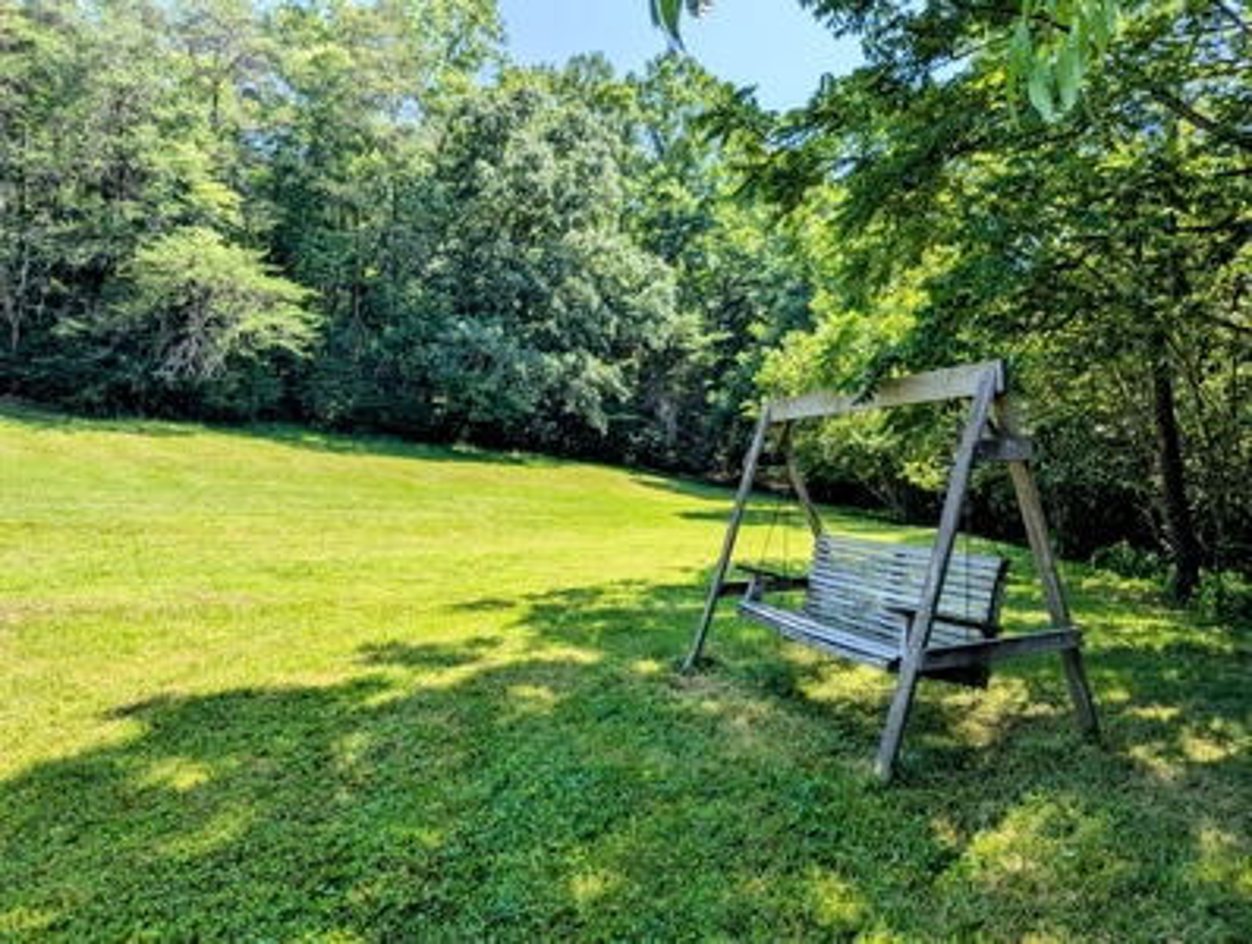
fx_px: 870
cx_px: 626
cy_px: 472
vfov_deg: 57.0
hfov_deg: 71.5
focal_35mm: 24
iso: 38
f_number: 1.85
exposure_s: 1/1155
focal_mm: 6.81
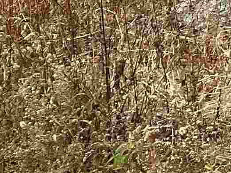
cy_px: -199
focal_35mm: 183
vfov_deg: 7.7
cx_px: 675
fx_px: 1221
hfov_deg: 9.0
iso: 25
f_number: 2.4
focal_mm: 3.3
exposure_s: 1/249
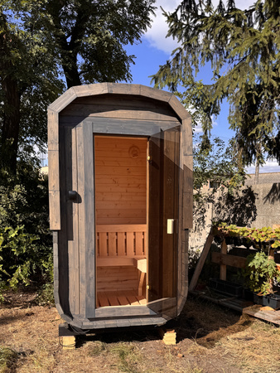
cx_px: 140
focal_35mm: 24
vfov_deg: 71.6
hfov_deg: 56.9
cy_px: 186
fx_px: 259
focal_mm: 6.76
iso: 80
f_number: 1.78
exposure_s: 1/2604
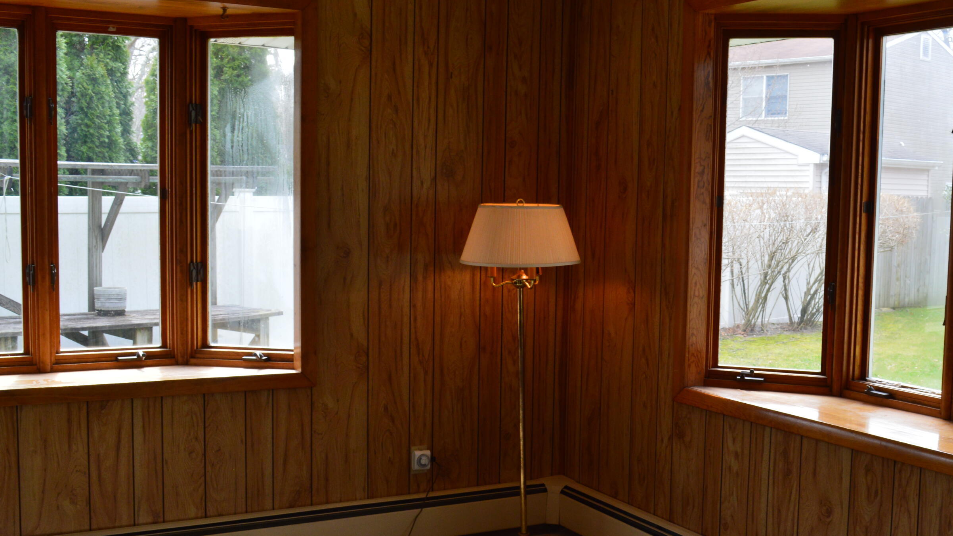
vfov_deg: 25.4
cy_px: 315
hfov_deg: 43.5
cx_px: 576
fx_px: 1188
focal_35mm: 47
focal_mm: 24
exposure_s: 1/80
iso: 400
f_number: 8
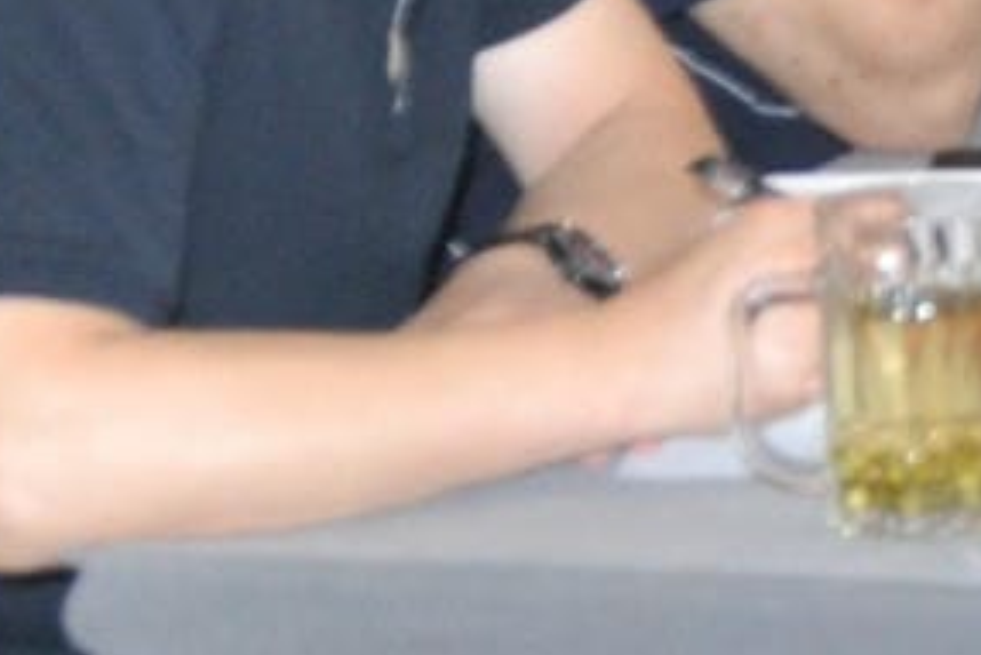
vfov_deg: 6.6
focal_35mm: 202
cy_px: -662
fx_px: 5507
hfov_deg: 8.5
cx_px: 2967
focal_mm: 18
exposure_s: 1/60
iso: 640
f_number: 4
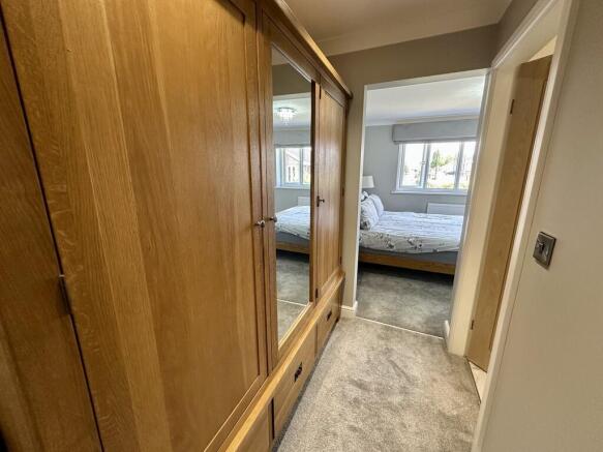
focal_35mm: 14
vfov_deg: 85.7
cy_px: 226
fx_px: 244
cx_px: 302
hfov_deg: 102.1
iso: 200
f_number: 2.2
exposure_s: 1/100
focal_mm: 2.22
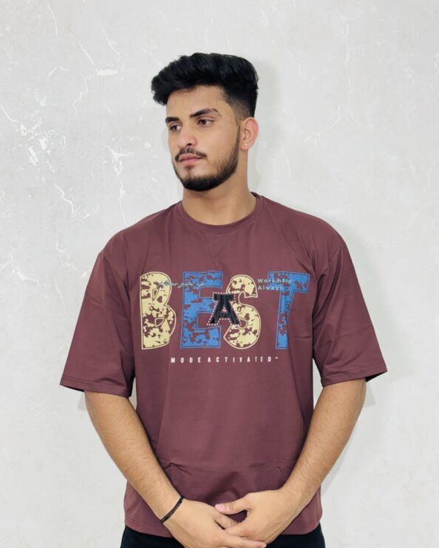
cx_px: 221
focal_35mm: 55
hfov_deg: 27.6
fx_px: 893
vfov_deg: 34.1
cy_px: 295
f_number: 1.6
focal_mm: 5.96
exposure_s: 1/50
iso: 32
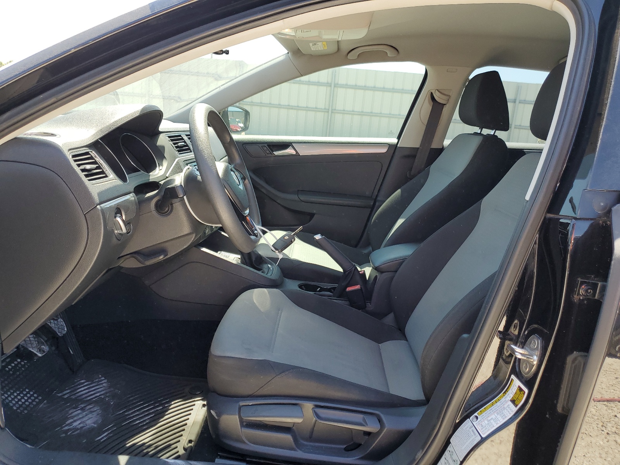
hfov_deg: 67.3
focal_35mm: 26
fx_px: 466
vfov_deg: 53.1
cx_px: 310
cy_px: 232
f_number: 1.5
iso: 50
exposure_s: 1/345
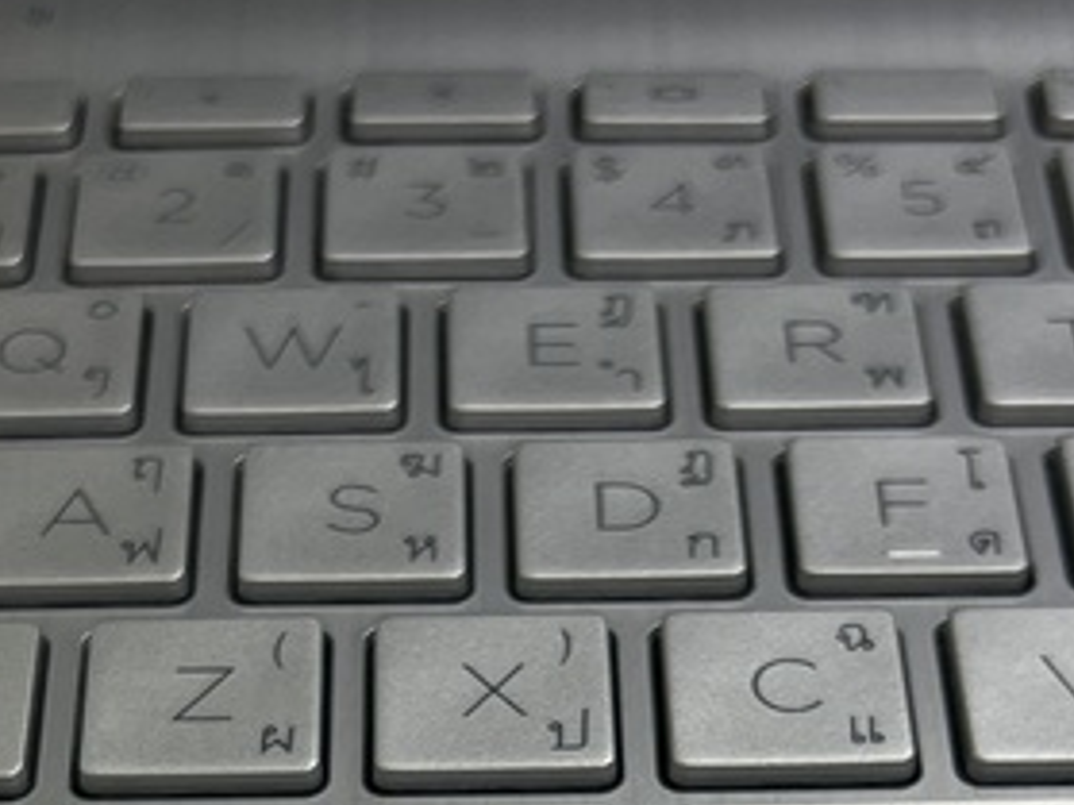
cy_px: 1275
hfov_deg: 20.8
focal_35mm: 94
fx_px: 2915
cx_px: 396
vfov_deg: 14.5
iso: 125
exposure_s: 1/100
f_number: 1.5
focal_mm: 5.7
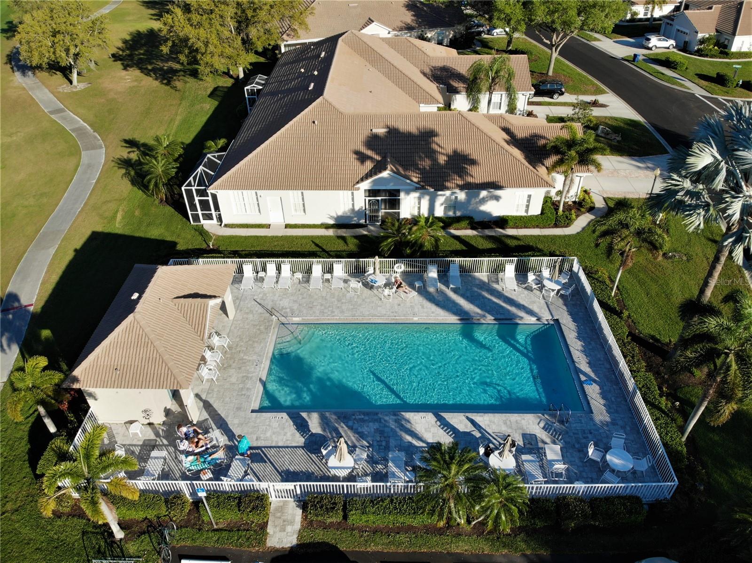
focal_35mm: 24
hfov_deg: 71.6
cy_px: 282
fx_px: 521
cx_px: 376
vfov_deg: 56.8
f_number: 2.8
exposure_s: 1/764
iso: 115
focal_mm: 4.5
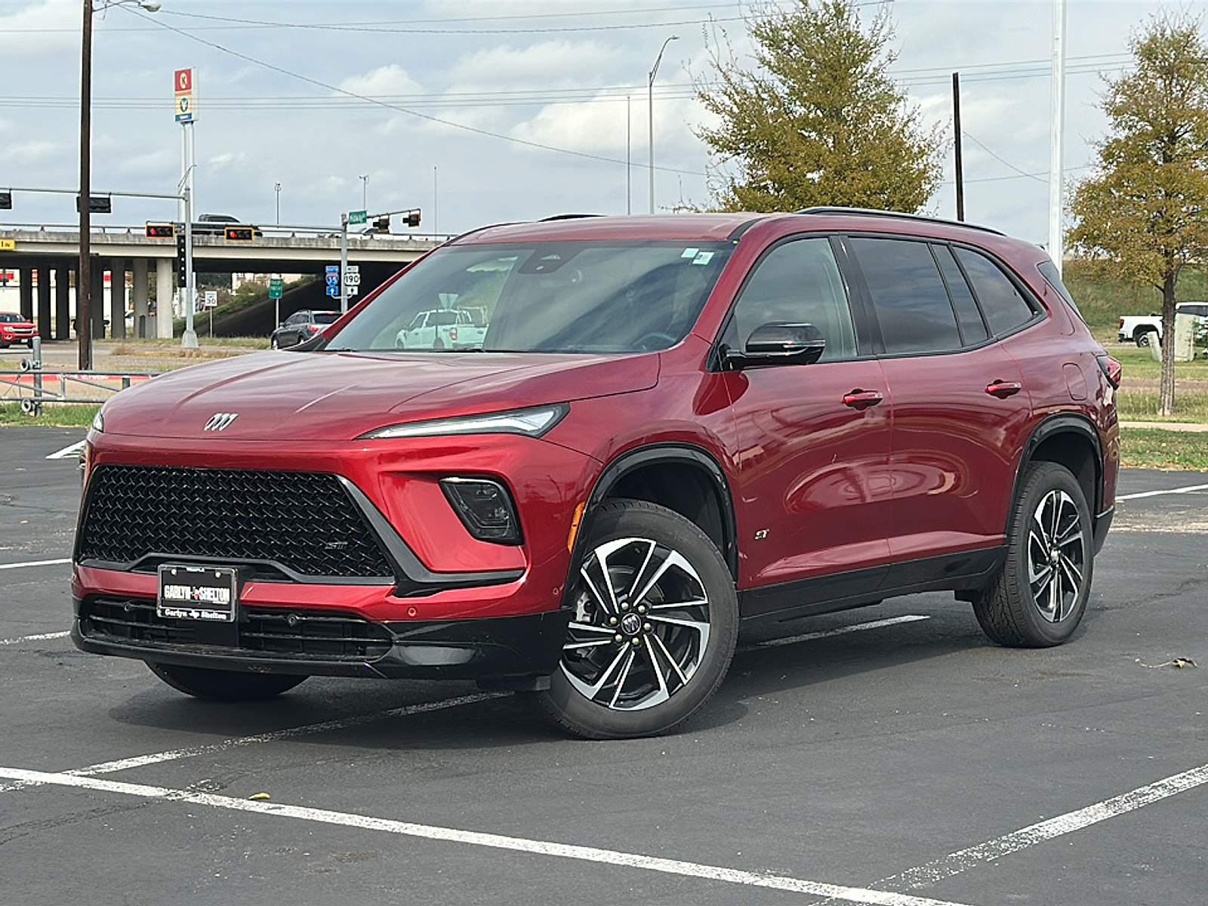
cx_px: 604
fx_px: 2199
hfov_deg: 30.7
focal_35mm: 63
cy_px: 453
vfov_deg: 23.3
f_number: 1.78
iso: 64
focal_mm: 6.86
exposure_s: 1/2370
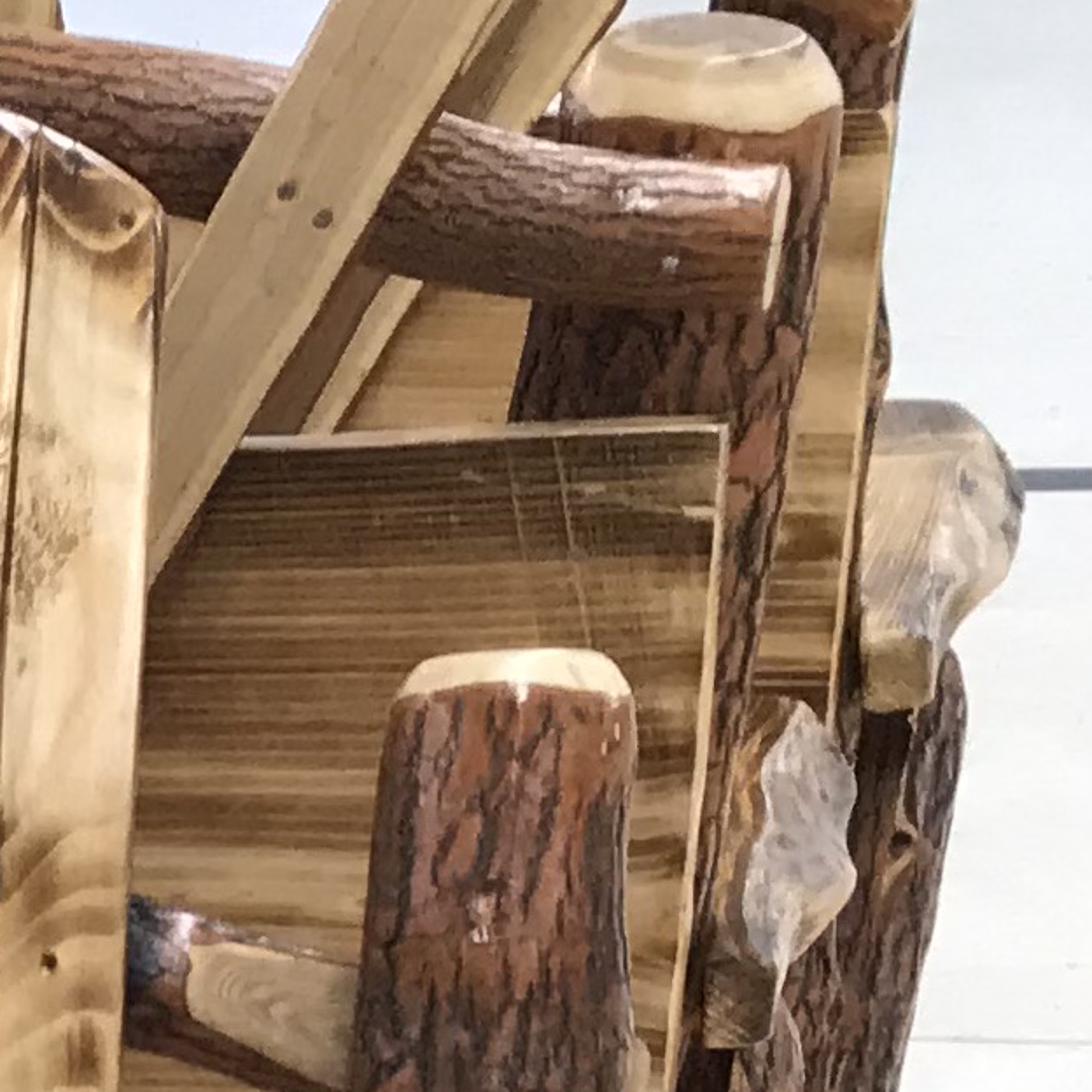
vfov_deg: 10.4
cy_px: 1797
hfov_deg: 8.7
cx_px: -2375
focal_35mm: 160
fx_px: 5710
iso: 32
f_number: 1.8
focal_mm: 3.99
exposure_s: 1/60
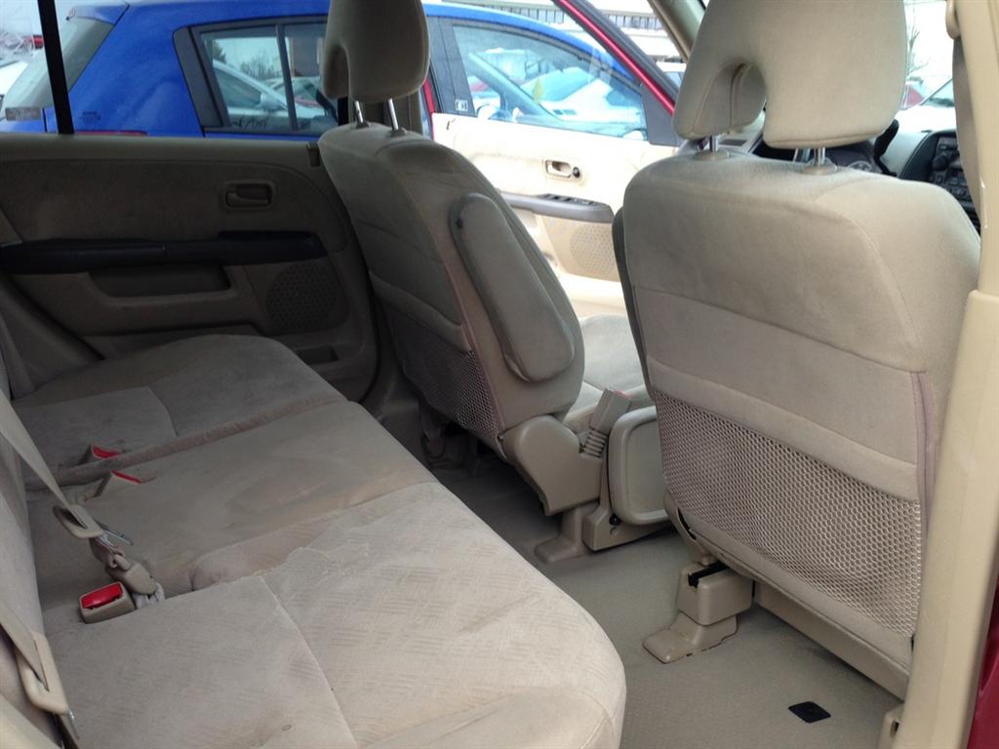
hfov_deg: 55.4
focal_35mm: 33
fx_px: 952
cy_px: 374
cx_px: 500
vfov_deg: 42.9
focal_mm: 4.13
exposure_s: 1/135
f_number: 2.4
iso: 50
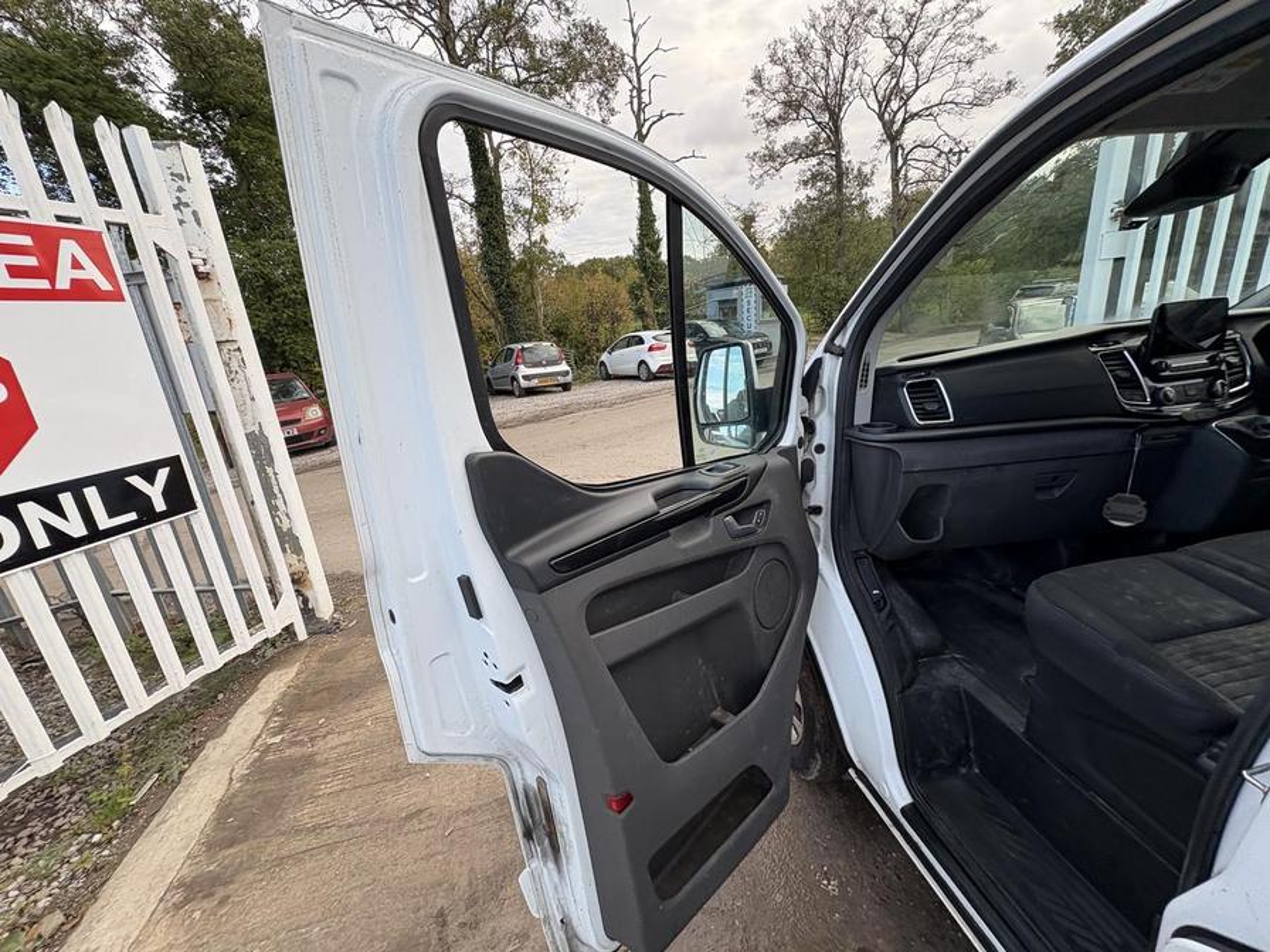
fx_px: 514
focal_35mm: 14
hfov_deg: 102.1
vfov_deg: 85.7
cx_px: 635
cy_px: 476
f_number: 2.2
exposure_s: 1/110
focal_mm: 2.22
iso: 40
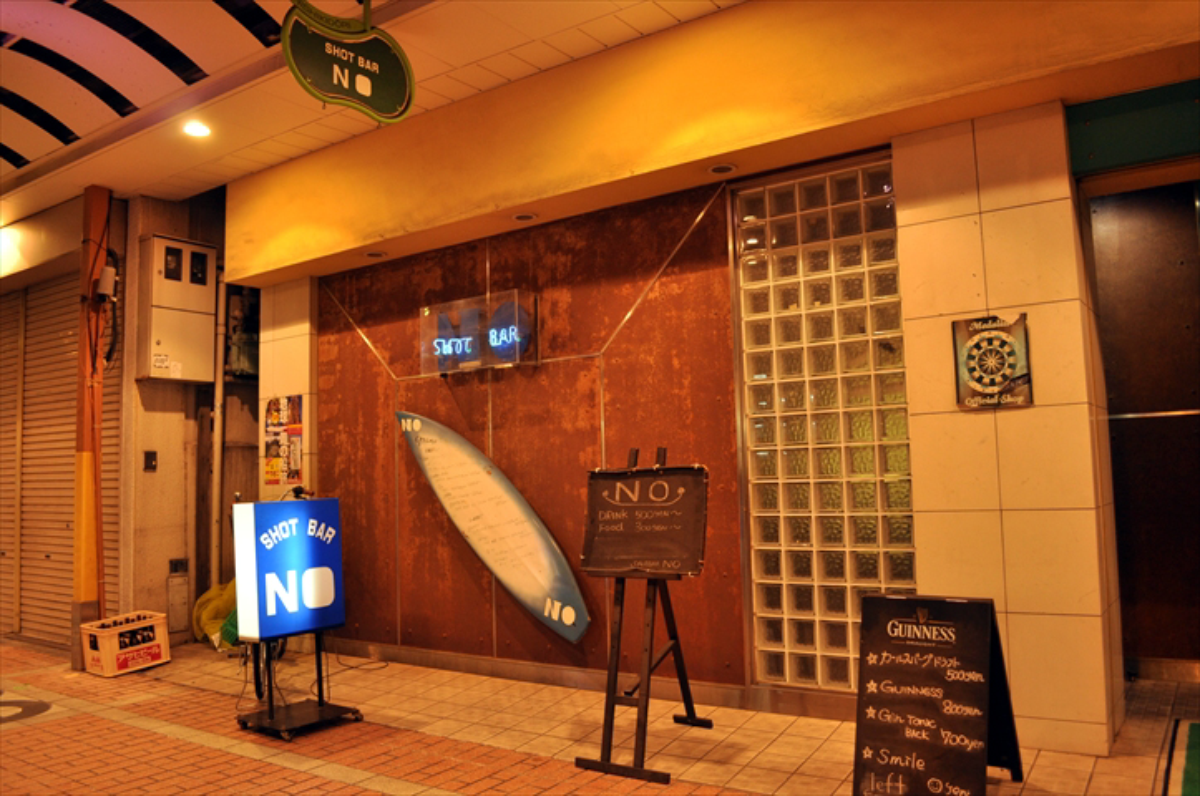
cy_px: 398
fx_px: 899
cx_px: 600
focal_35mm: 27
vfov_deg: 47.8
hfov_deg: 67.5
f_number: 3.5
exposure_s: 1/40
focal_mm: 18
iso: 400
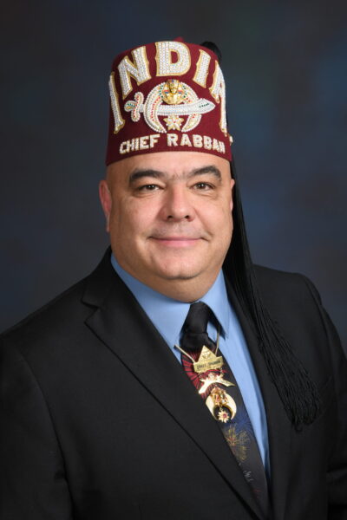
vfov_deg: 26.0
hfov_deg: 17.5
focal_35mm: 78
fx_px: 1128
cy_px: 260
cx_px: 174
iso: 200
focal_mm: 78
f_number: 14
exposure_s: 1/125
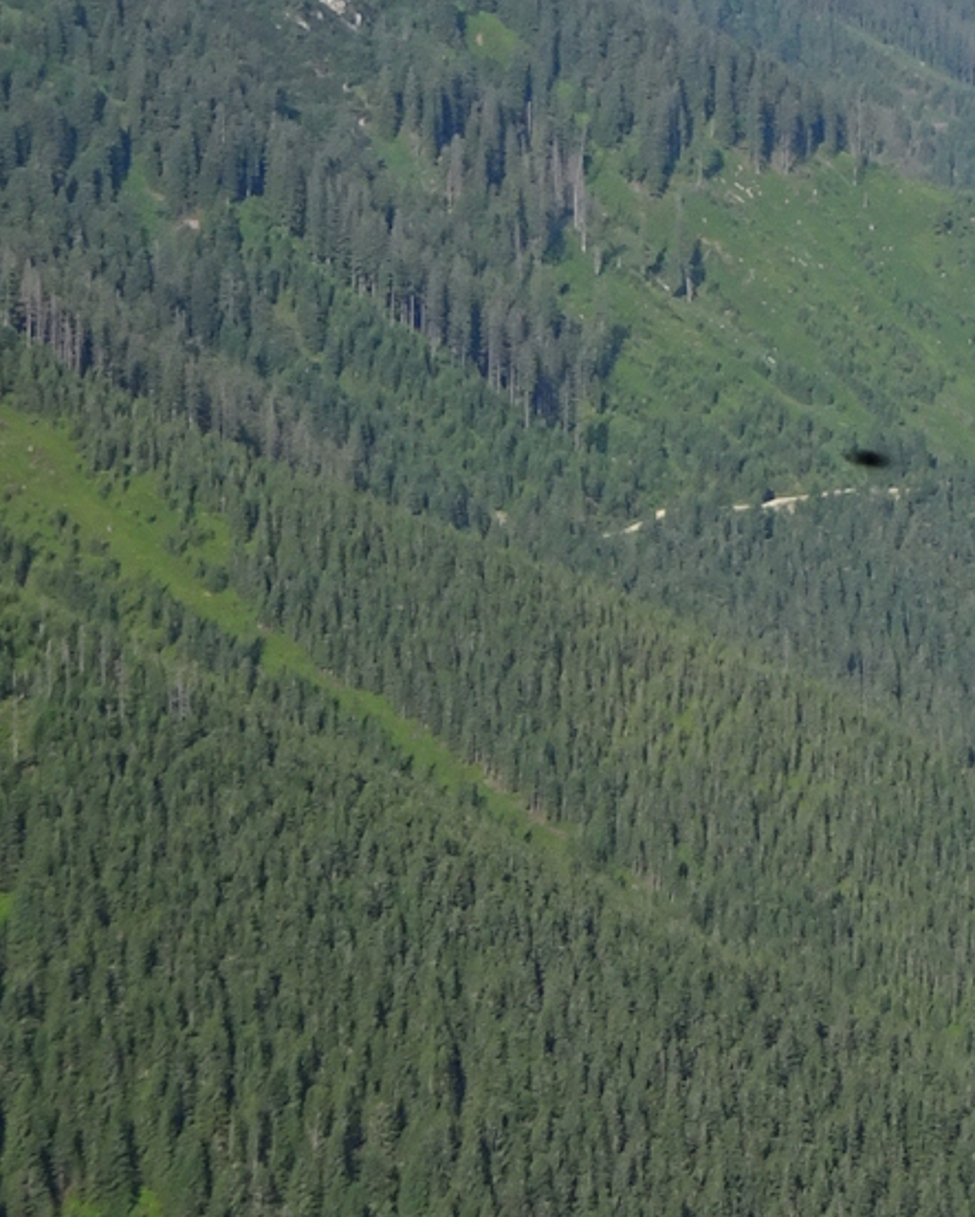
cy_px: -70
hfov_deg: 7.2
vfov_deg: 9.1
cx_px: 1516
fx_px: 7569
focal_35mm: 210
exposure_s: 1/500
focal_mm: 10.59
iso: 80
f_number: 4.5
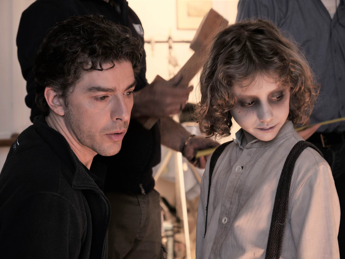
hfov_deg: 21.3
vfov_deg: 16.1
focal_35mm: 92
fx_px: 917
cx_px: 172
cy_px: 130
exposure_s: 1/50
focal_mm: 46
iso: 200
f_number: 3.9
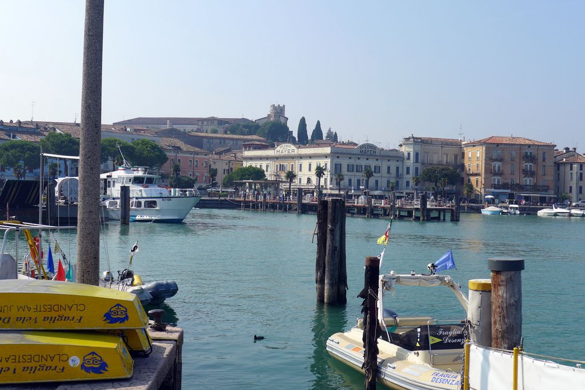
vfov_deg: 31.2
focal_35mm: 43
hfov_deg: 45.4
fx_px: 699
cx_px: 292
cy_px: 195
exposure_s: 1/2000
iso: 80
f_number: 2.8
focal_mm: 8.4
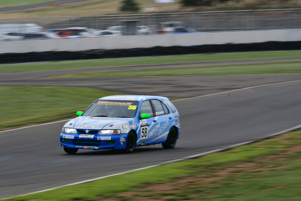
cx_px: 150
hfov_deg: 6.2
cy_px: 100
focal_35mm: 330
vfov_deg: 4.2
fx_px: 2760
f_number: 16
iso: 160
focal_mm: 220
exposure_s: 1/60
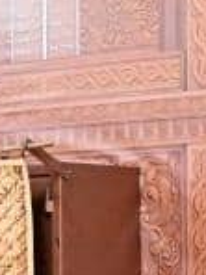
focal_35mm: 240
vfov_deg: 8.2
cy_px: 321
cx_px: -265
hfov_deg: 6.0
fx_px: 1904
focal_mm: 24
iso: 1600
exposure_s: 1/320
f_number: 4
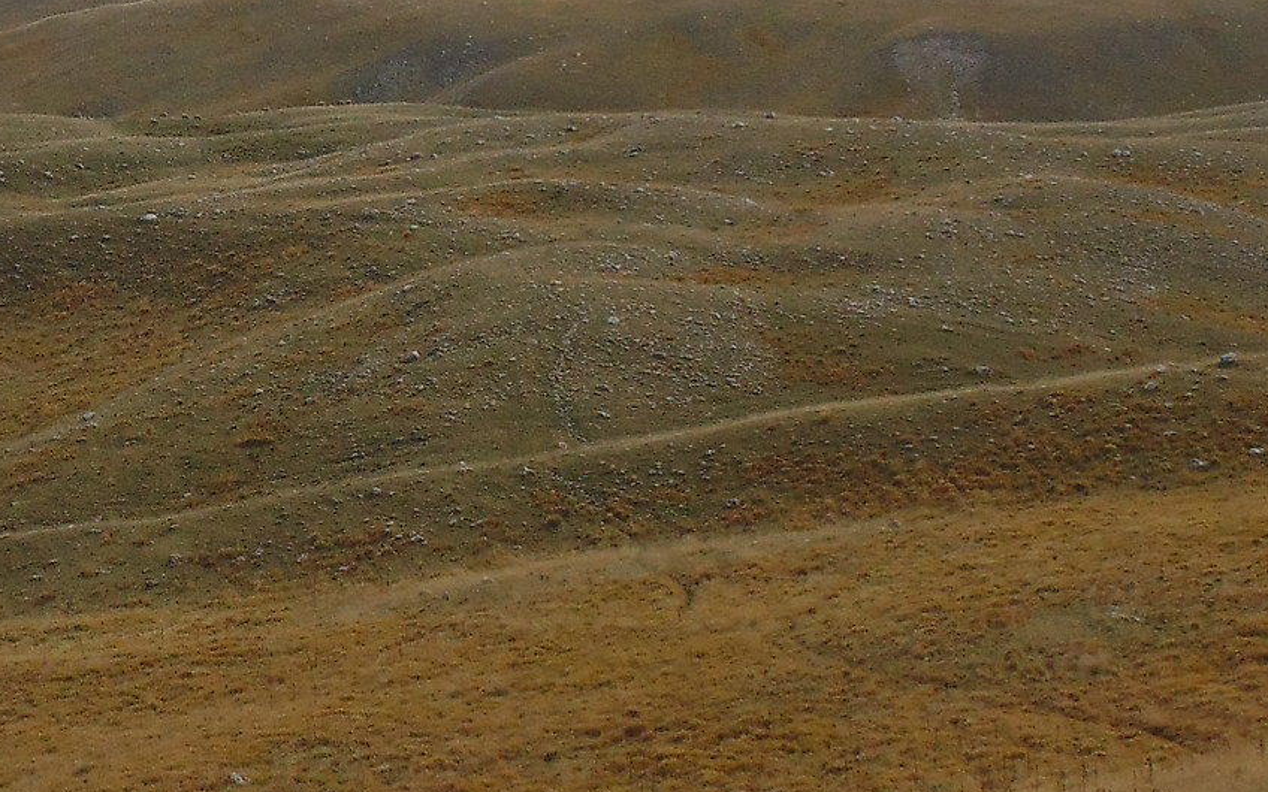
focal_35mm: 123
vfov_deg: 10.7
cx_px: 61
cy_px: 397
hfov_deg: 16.7
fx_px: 4251
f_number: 11.3
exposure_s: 1/100
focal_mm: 7.4
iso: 80
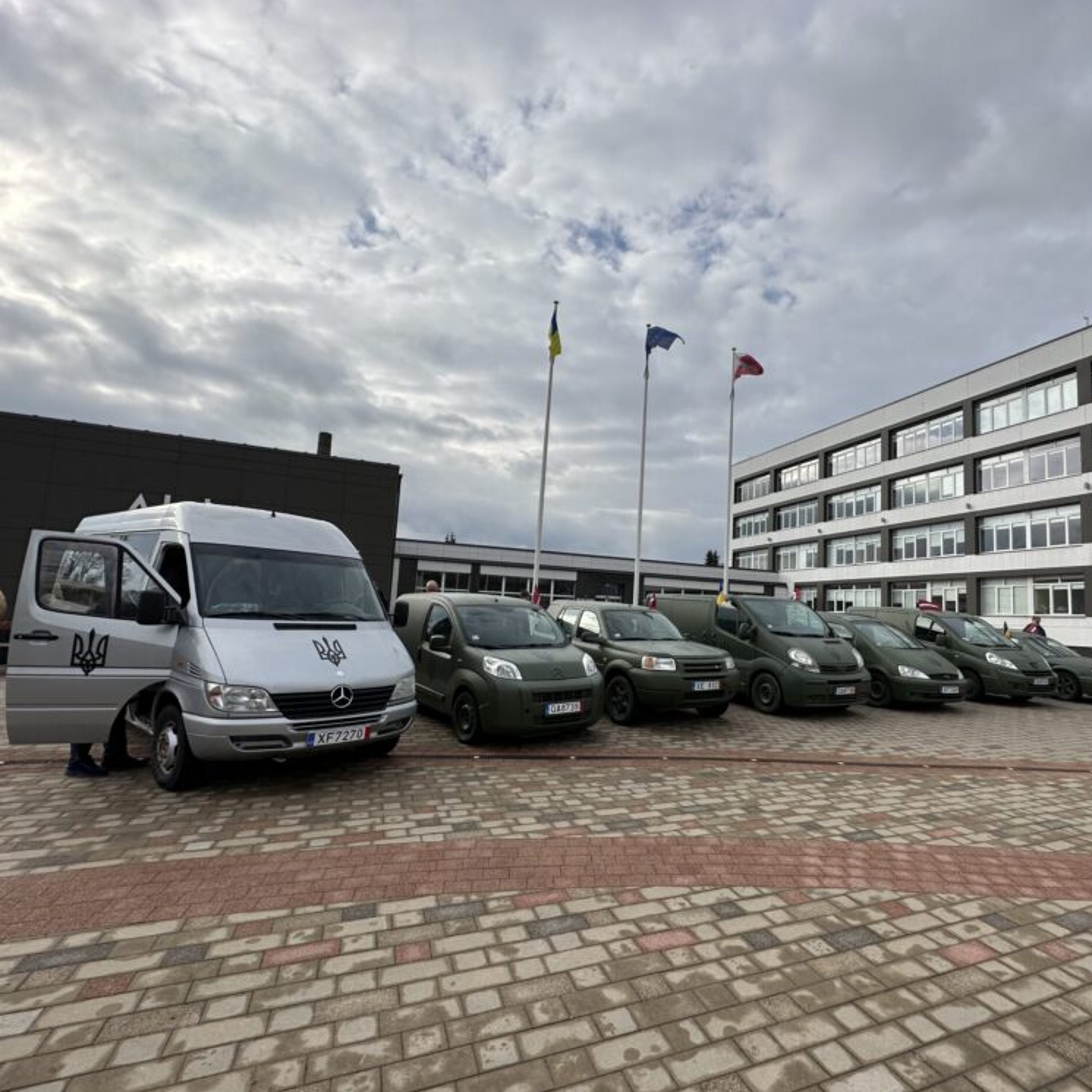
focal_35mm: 17
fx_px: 607
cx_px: 645
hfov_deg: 83.1
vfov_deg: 84.0
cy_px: 556
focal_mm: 2.22
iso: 50
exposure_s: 1/2506
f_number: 2.2
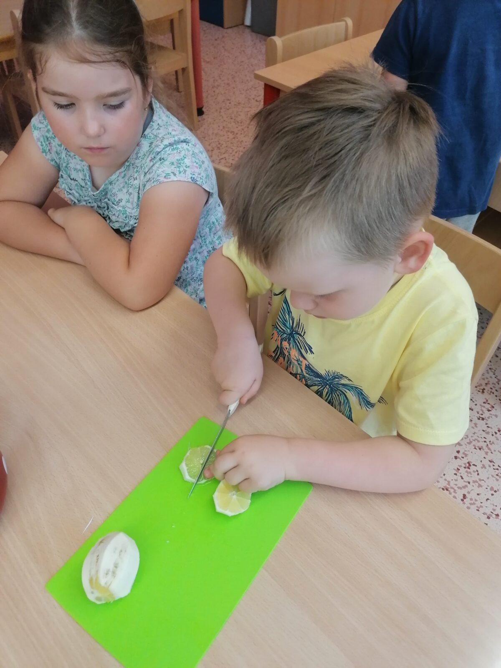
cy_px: 334
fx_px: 521
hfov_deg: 51.4
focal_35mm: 27
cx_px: 250
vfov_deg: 65.3
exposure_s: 1/100
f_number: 1.8
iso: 200
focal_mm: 4.75
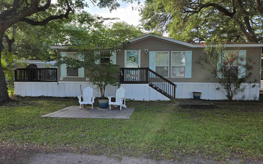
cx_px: 129
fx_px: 179
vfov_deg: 49.3
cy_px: 83
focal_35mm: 25
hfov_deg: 72.5
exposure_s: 1/263
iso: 25
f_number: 1.8
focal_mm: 5.4
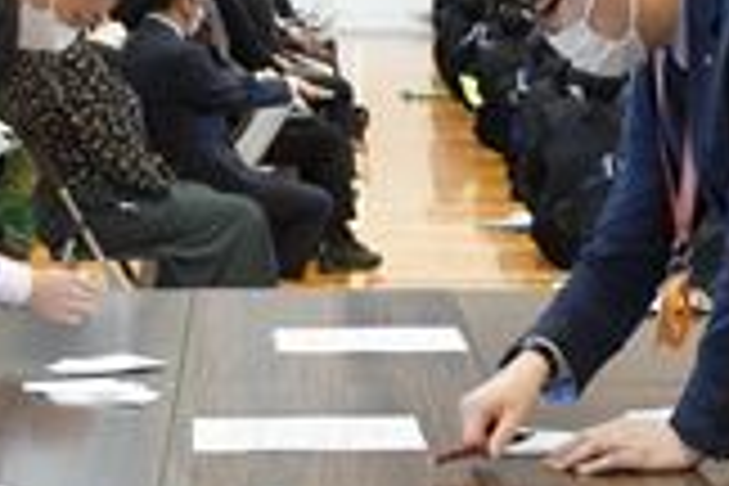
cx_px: 364
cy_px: 362
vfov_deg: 10.5
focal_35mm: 130
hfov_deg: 15.8
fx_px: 2632
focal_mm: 28
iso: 2000
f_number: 5
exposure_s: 1/100
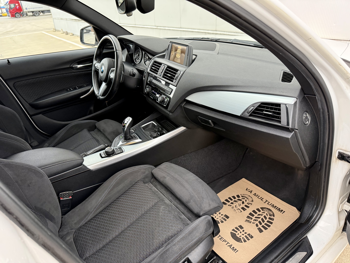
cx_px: 175
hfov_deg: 71.6
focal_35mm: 24
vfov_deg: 56.8
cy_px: 132
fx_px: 243
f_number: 1.78
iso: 250
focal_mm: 6.76
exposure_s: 1/60
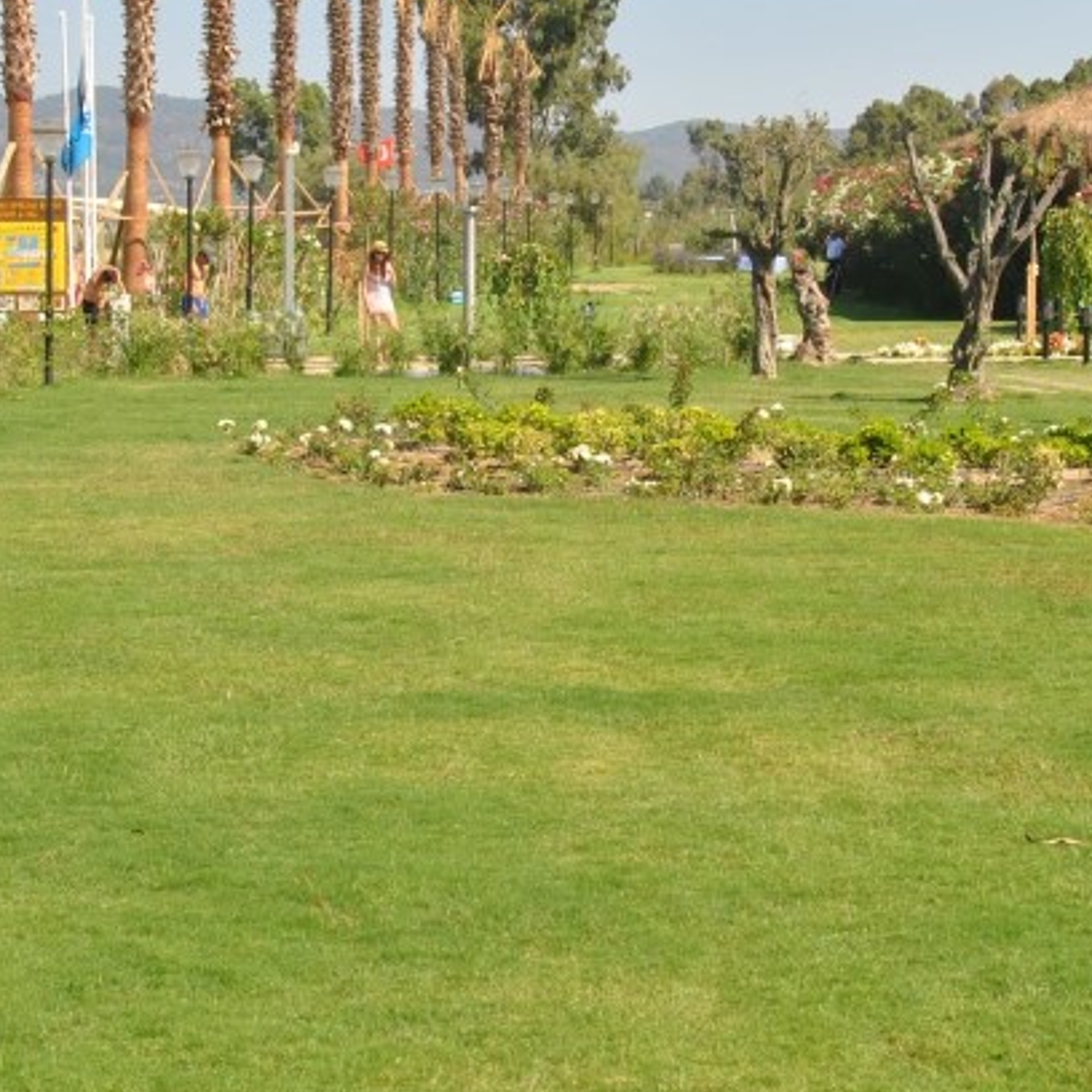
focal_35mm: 111
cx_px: 502
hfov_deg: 15.7
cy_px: 434
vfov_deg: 15.7
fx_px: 3969
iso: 100
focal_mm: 31
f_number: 8
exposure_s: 1/250
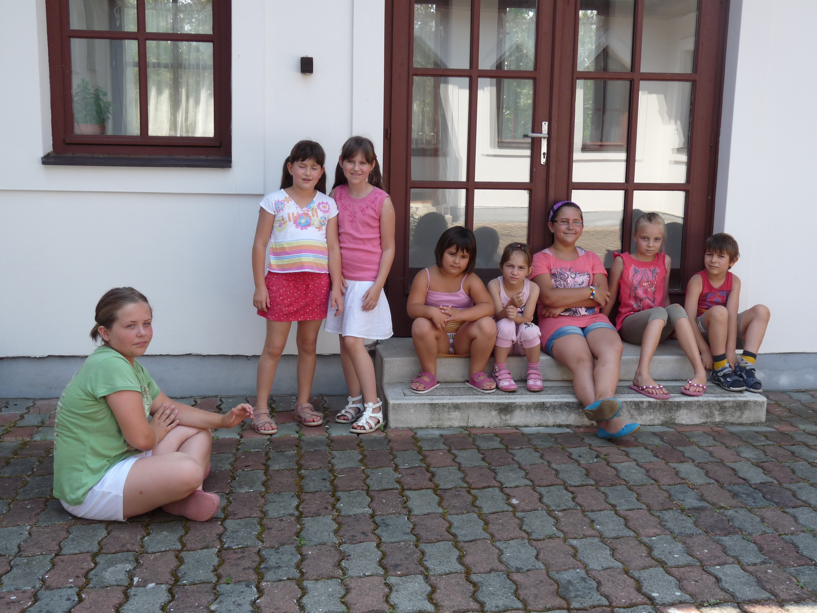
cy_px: 306
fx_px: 1062
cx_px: 408
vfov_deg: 32.2
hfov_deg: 42.1
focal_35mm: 45
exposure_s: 1/160
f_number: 4
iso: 100
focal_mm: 8
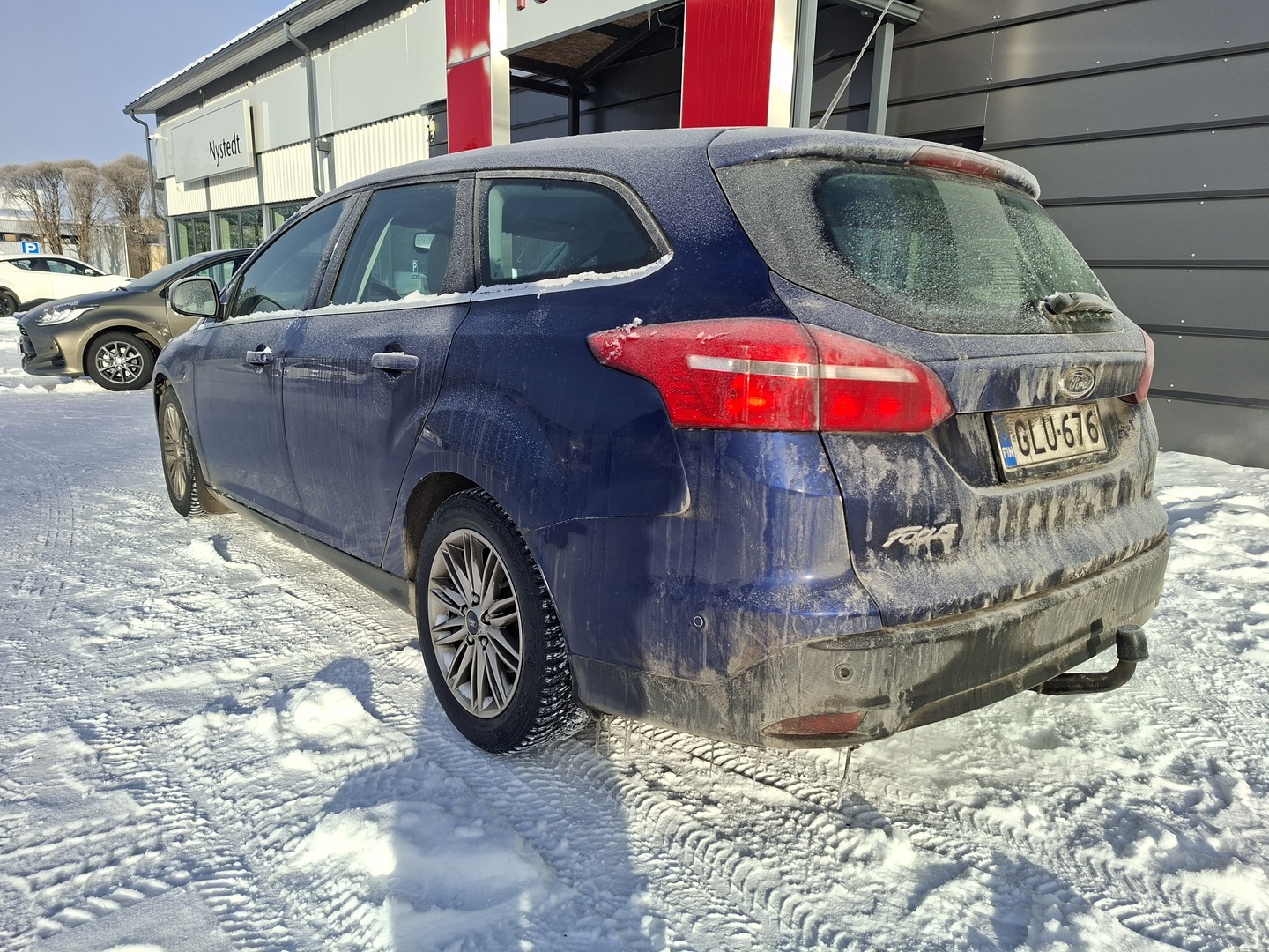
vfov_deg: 58.9
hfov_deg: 73.9
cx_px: 634
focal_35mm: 23
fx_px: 843
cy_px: 476
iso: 50
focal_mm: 5.54
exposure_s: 1/2037
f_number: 1.8
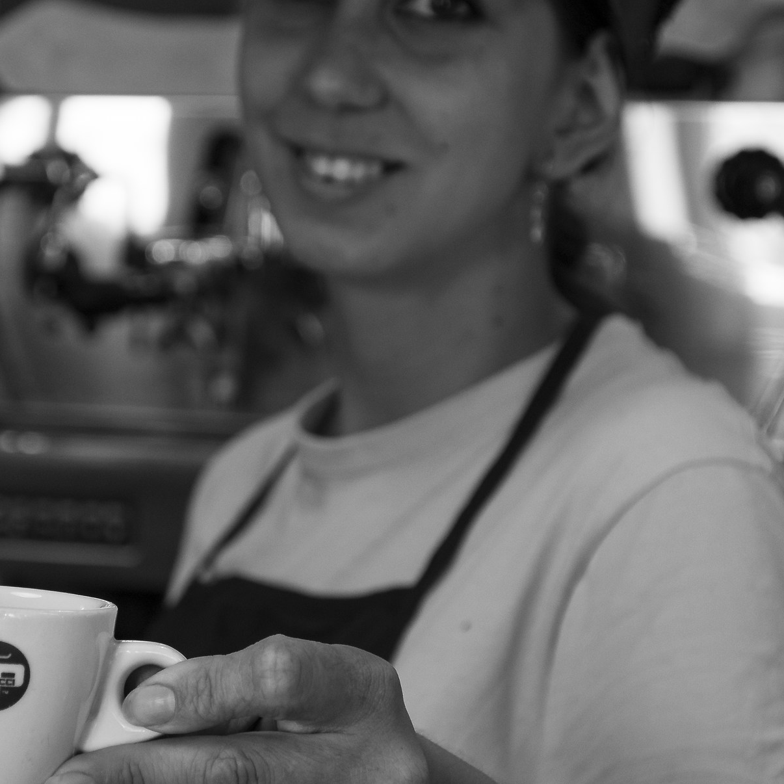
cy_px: 481
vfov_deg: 16.1
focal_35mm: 108
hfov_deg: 16.1
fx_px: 2767
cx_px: 235
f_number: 4.5
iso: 800
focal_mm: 43
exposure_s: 1/50
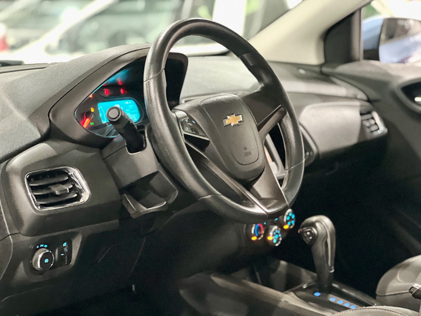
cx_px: 210
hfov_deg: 25.3
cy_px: 158
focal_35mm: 77
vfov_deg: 19.1
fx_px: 936
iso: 2000
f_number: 2.8
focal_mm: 9
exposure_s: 1/15
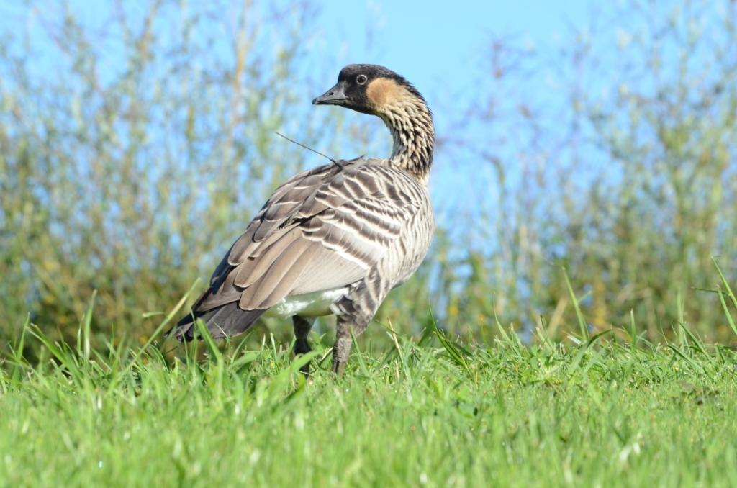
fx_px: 7660
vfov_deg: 3.6
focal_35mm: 375
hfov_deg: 5.5
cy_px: 244
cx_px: 368
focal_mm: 250
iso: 320
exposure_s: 1/250
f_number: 8
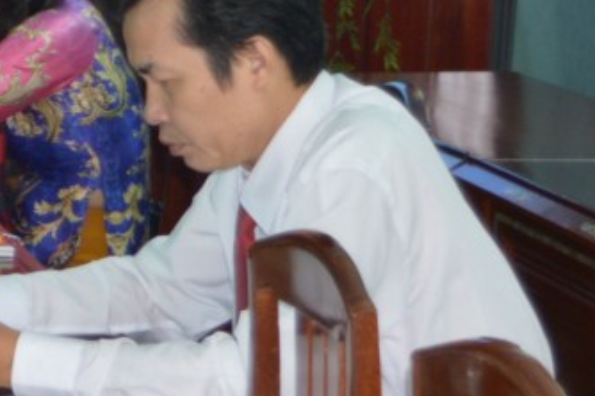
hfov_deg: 9.6
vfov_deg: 6.7
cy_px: -144
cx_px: -538
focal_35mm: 201
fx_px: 3319
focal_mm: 28
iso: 320
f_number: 4.2
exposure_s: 1/30
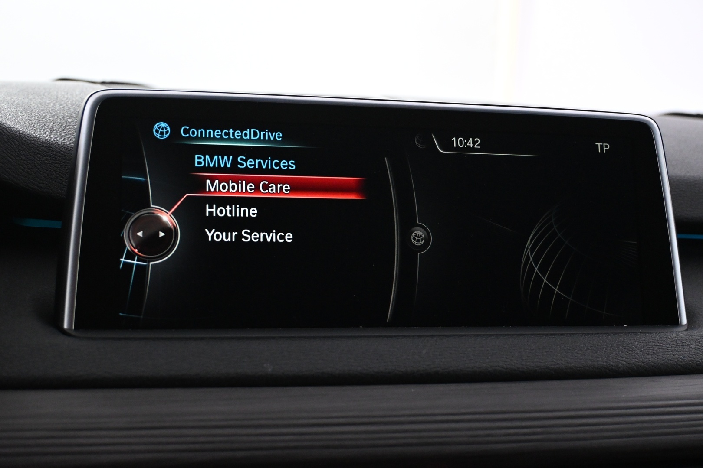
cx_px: 352
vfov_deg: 29.4
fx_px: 893
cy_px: 234
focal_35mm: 46
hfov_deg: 43.0
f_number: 4.8
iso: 3200
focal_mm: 30.5
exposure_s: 1/50
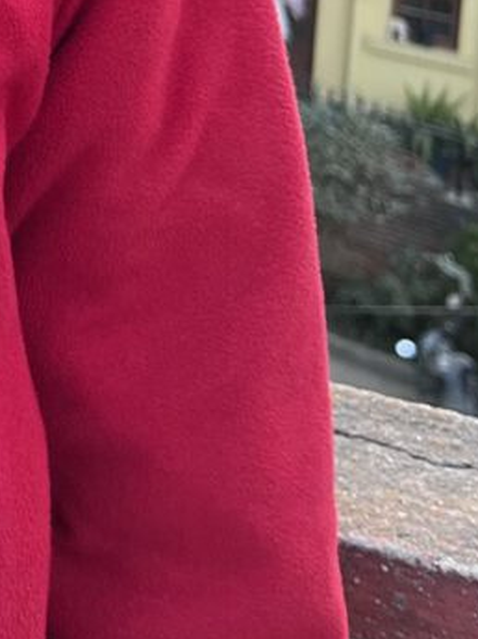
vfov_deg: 16.8
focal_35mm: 103
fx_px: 1900
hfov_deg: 12.9
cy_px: -401
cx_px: -415
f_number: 1.6
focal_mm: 5.1
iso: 50
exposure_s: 1/164
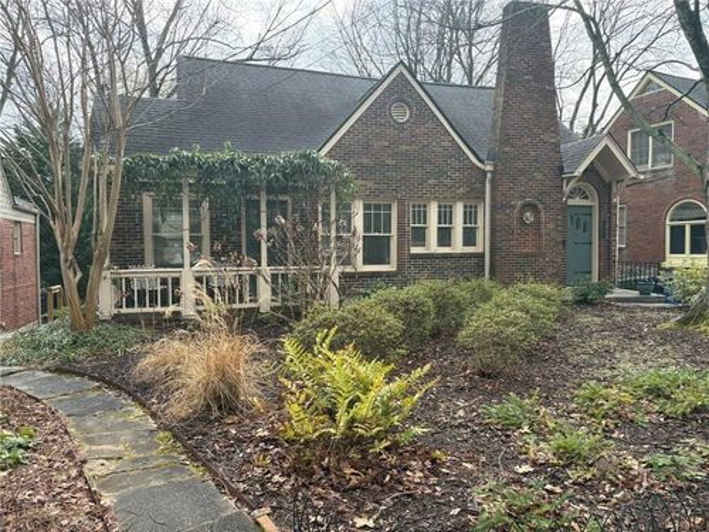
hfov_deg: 67.3
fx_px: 533
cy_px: 266
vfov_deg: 53.1
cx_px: 354
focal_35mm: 26
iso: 64
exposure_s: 1/801
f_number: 1.6
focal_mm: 5.96
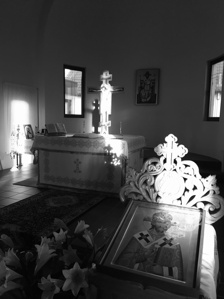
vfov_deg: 61.7
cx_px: 112
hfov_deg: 48.2
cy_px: 150
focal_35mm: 29
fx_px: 250
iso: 50
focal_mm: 4.15
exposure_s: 1/33
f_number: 2.2
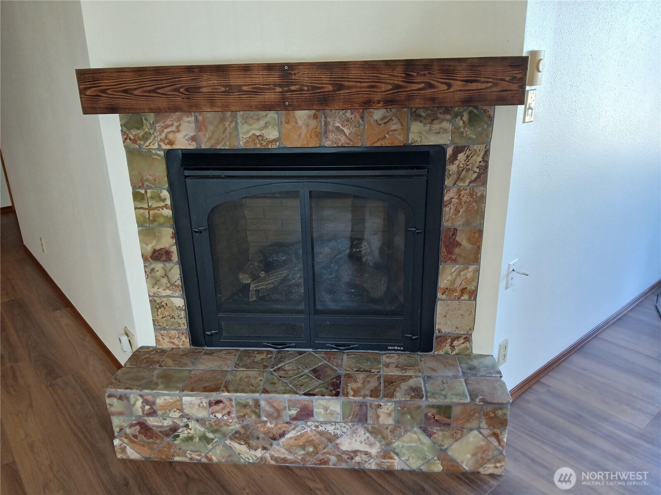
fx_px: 496
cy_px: 248
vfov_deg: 53.1
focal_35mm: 26
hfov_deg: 67.3
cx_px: 330
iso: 160
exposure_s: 1/60
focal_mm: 3.98
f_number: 1.8
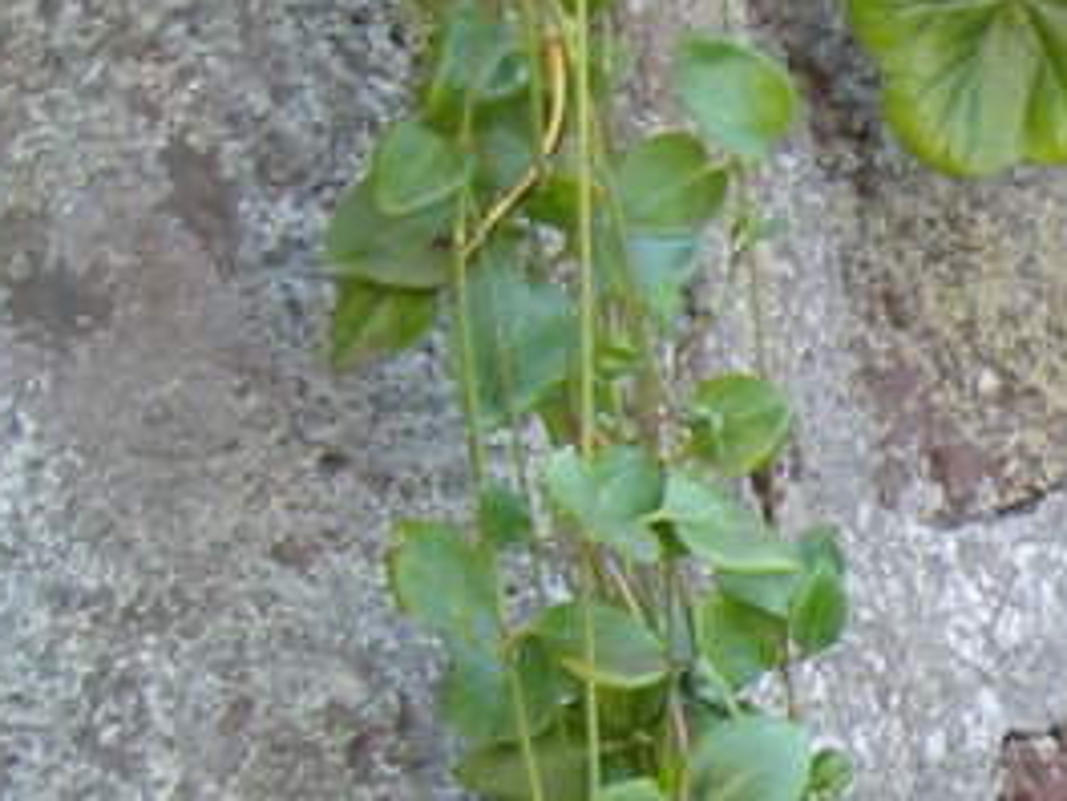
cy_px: 1092
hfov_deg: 13.4
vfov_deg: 10.9
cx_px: 1952
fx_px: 4069
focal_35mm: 132
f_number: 2.8
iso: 100
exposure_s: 1/50
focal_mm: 7.3
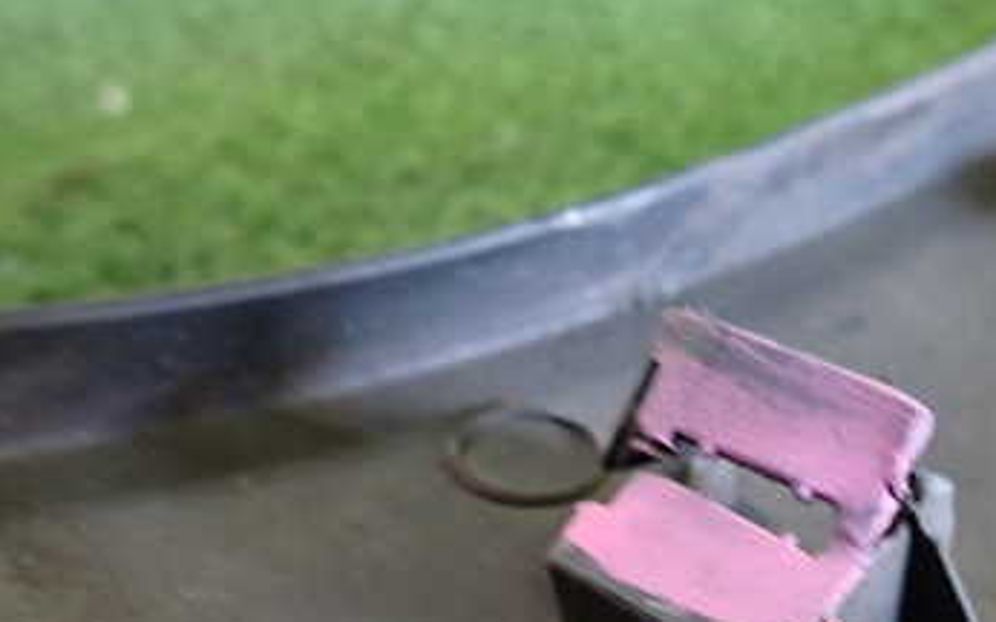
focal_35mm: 46
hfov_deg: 42.4
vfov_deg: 27.4
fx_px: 1248
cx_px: 720
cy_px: 504
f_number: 2
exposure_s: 1/30
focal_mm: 4.5
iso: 640
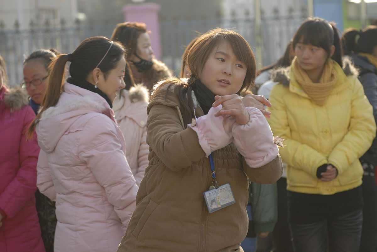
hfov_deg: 19.4
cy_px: 126
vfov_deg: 13.1
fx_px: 1101
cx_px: 188
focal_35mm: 105
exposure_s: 1/500
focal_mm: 70
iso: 100
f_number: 3.2
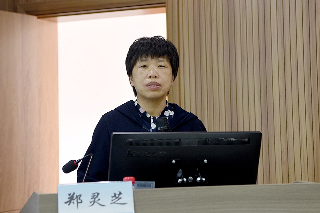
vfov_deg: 20.9
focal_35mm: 65
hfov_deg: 31.0
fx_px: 578
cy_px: 106
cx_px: 160
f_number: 4
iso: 800
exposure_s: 1/60
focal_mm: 65
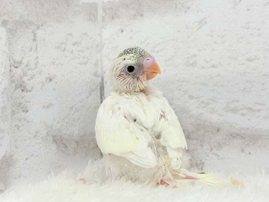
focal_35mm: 52
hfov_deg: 36.8
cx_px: 134
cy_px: 101
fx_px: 404
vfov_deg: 28.0
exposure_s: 1/50
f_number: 1.6
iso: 32
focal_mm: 5.96
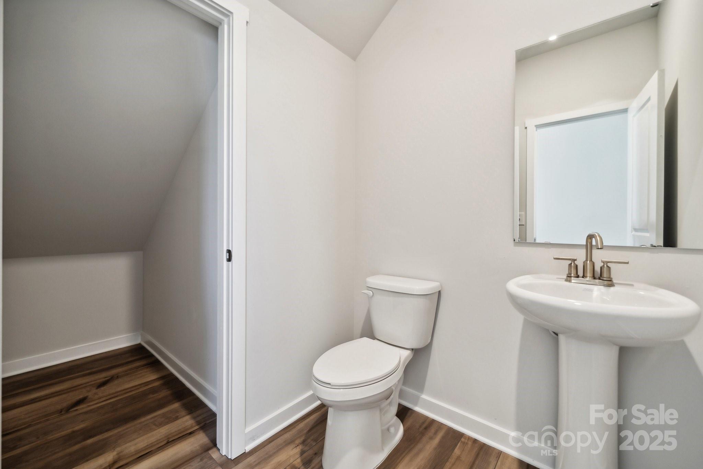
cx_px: 352
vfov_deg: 81.2
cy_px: 234
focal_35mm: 14
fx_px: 273
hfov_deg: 104.3
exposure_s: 1/6
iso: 160
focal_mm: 14
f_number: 7.1
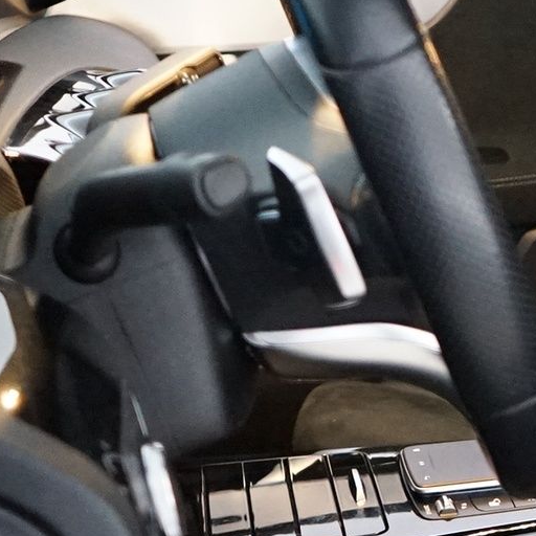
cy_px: 312
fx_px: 2032
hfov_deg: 14.1
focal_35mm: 116
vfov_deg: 15.0
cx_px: 810
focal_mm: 28
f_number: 3.5
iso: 6400
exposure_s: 1/60
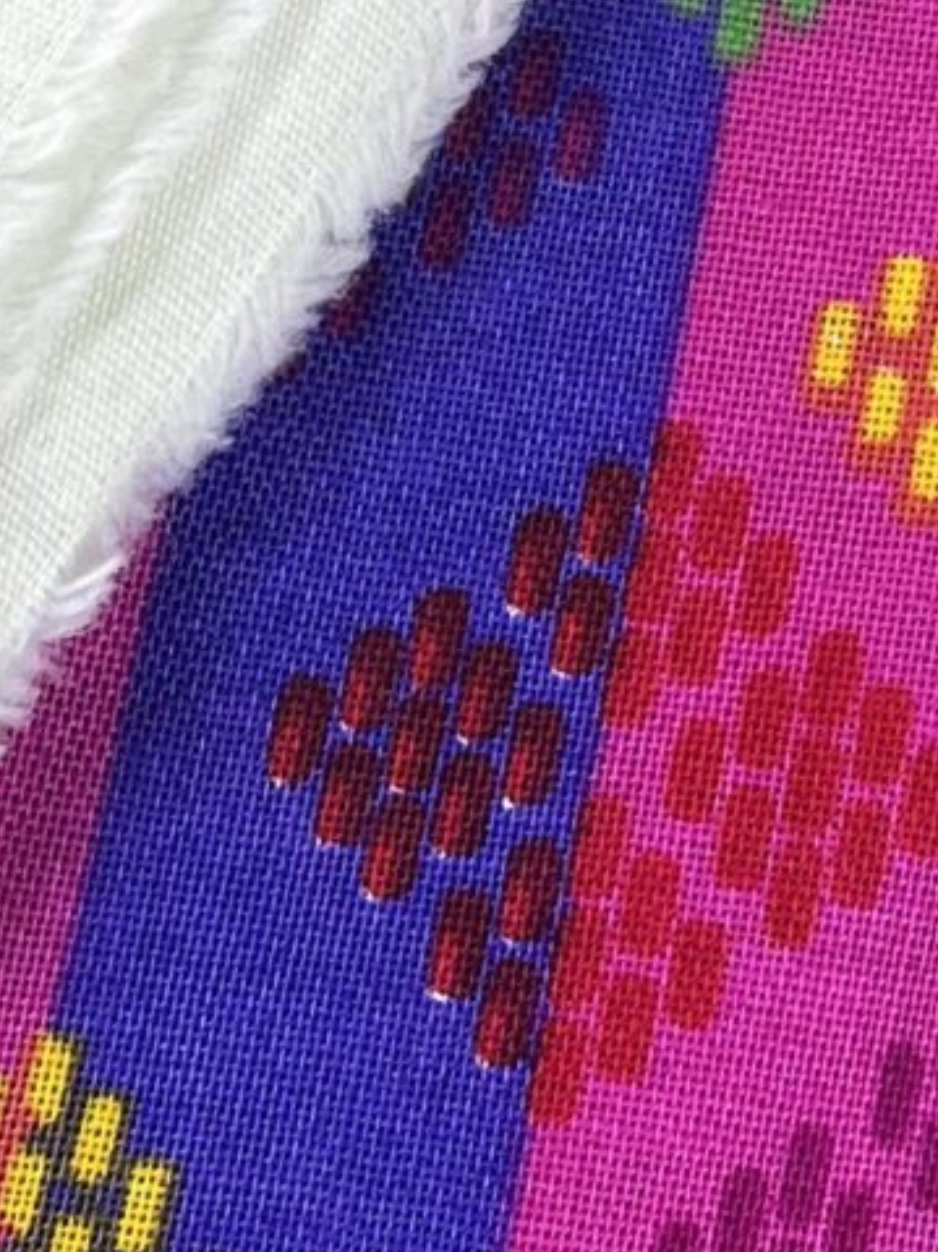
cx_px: 423
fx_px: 5024
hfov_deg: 10.7
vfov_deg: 13.7
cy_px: -335
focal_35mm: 139
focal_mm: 5.1
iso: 40
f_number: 1.6
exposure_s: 1/169
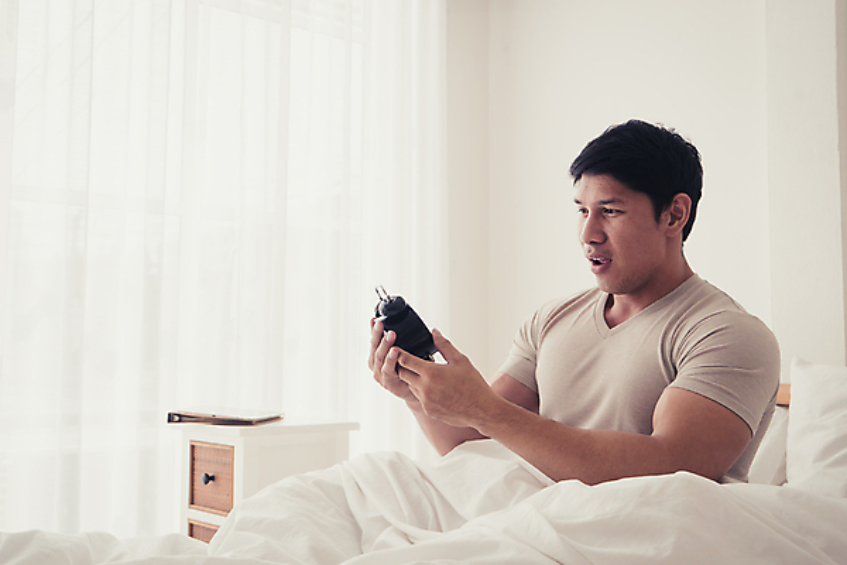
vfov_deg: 31.9
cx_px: 424
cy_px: 282
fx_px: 988
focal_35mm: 42
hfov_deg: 46.4
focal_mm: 42
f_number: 6.3
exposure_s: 1/400
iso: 320
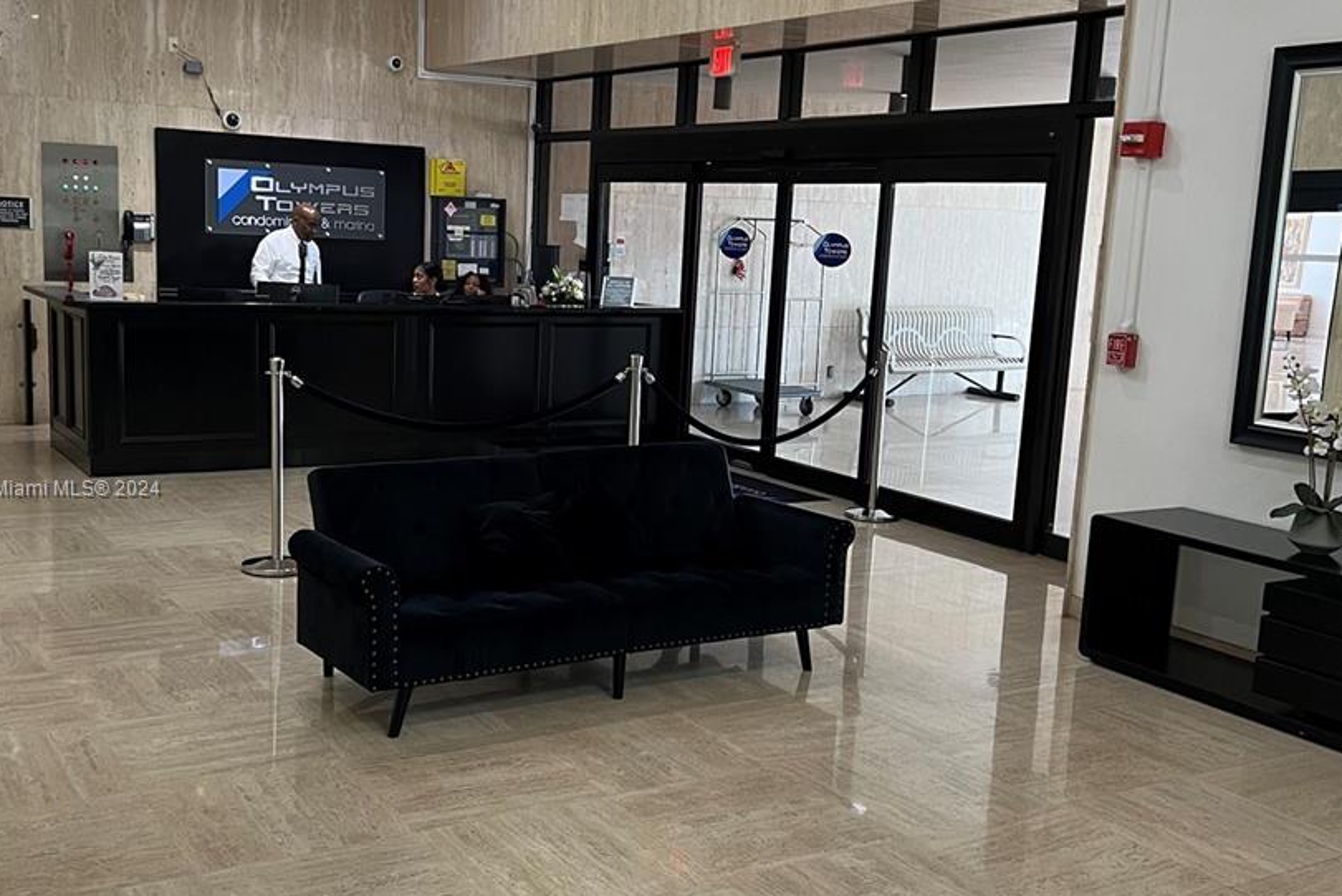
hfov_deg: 48.4
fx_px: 1491
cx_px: 602
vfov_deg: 33.4
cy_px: 490
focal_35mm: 40
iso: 80
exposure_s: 1/60
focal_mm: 5.7
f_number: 1.5
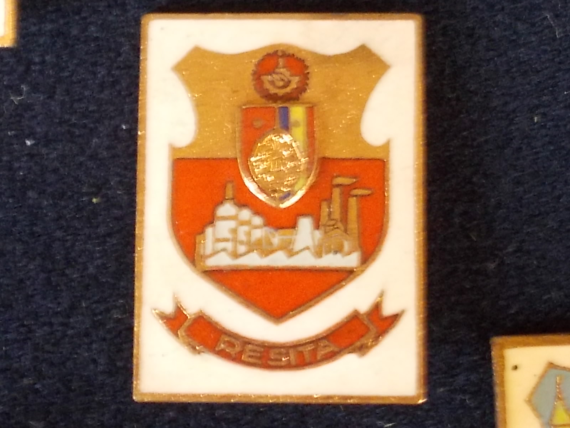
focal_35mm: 43
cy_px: 214
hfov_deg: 43.9
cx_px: 285
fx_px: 708
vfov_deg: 33.6
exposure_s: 1/15
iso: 200
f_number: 3.3
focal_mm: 6.1
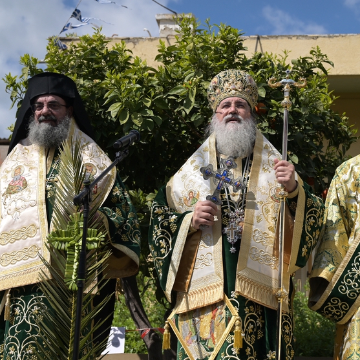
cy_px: 180
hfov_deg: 29.9
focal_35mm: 57
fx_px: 671
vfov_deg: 30.0
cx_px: 233
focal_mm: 44
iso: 200
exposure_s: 1/4000
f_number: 4
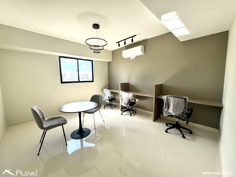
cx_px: 118
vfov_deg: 85.7
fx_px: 95
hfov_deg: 102.1
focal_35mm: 14
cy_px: 88
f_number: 2.2
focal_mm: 2.22
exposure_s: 1/271
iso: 40
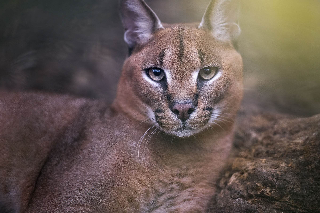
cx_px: 160
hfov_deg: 5.2
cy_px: 106
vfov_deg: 3.4
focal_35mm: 400
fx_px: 3555
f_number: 2.8
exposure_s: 1/500
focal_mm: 400
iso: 5000
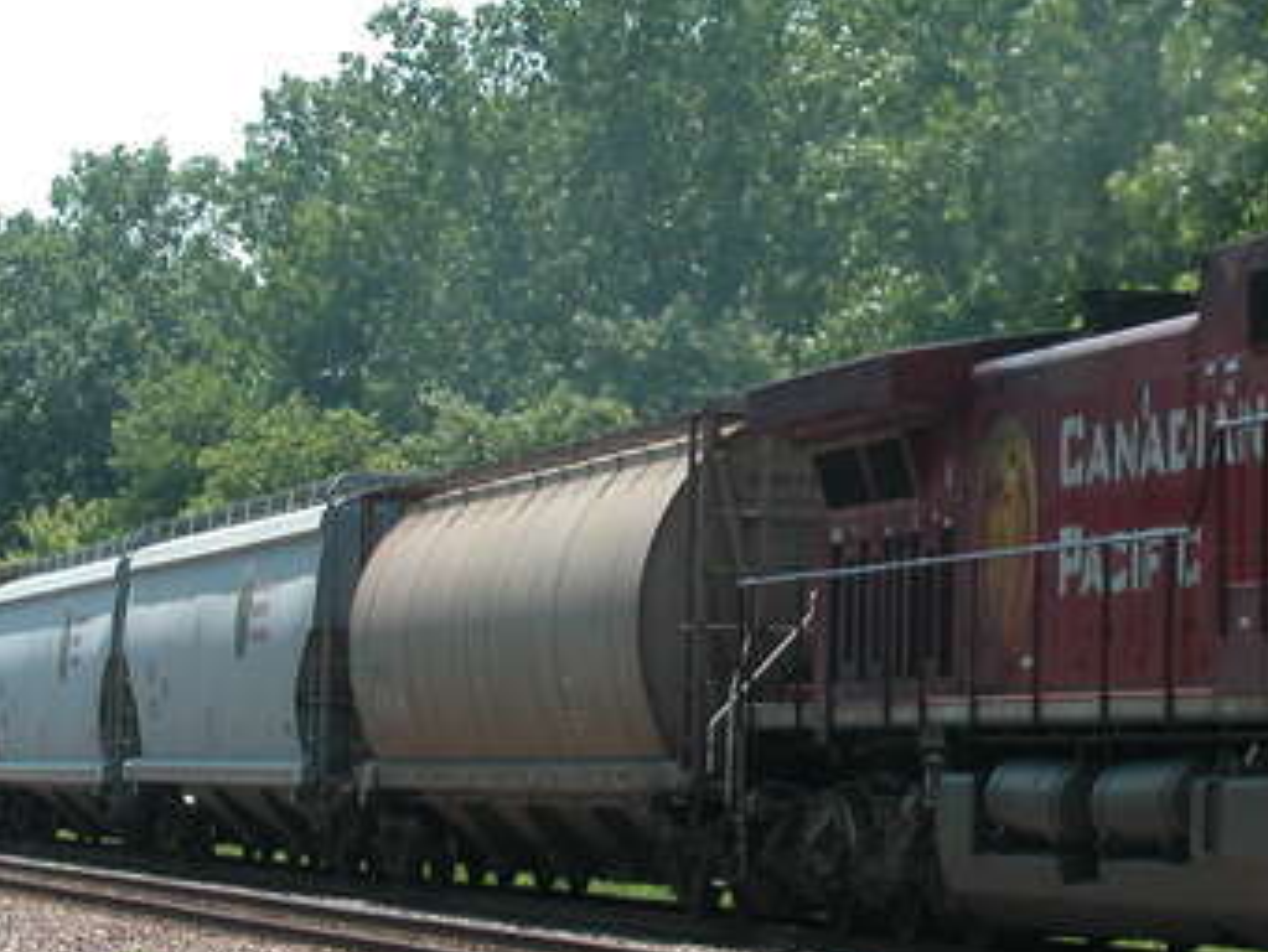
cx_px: 885
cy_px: 454
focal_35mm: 162
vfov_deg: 9.2
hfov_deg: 12.2
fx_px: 5936
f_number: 5.9
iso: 100
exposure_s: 1/348
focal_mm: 17.5
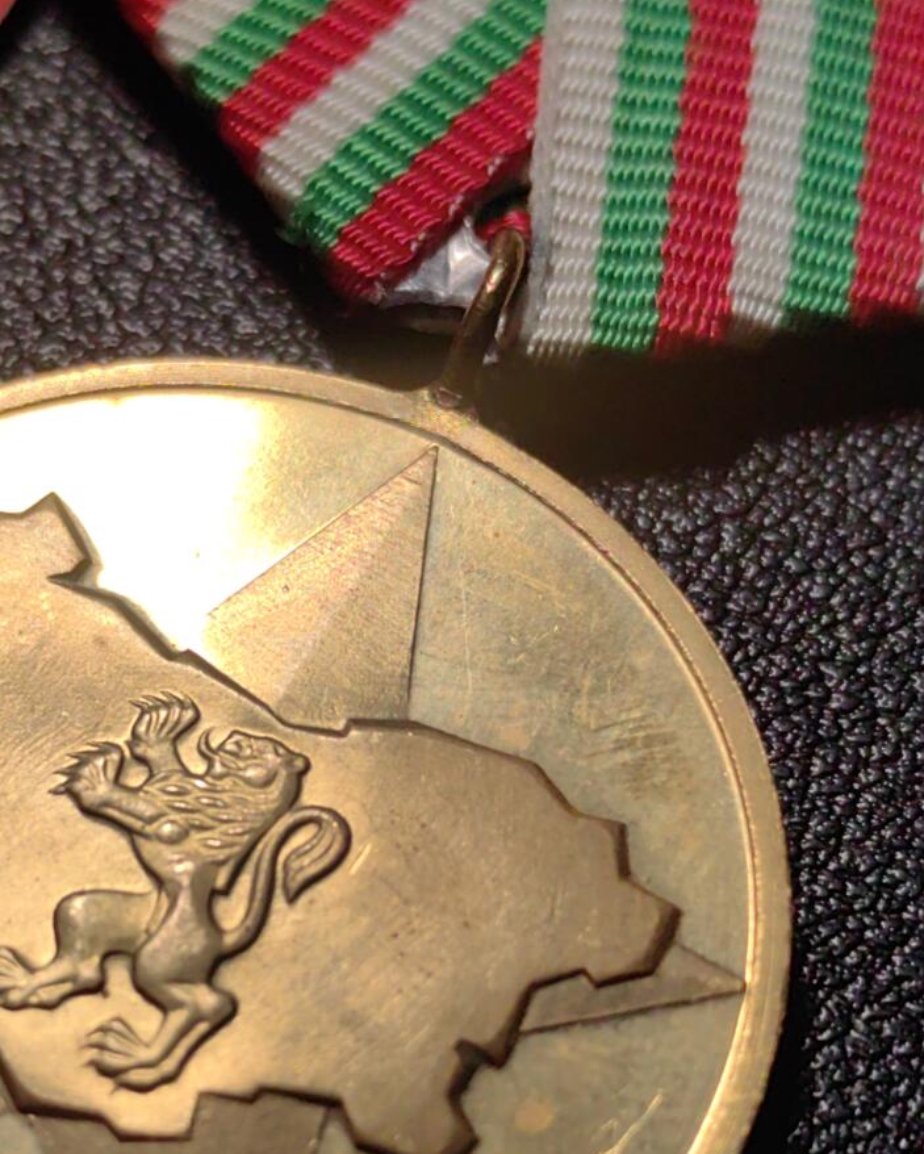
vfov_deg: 24.9
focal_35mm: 76
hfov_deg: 20.1
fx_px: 2597
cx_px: 298
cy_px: 764
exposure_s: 1/446
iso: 50
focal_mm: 5.75
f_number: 2
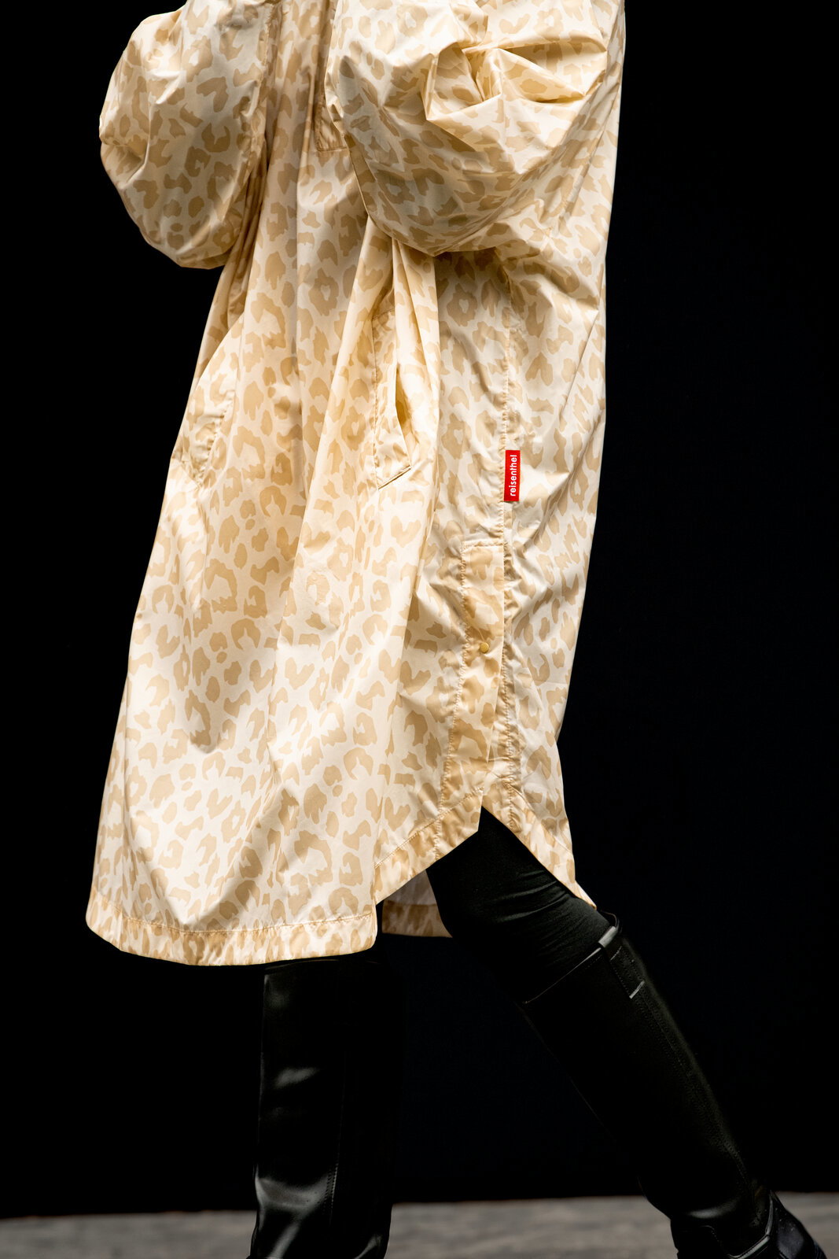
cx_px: 420
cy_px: 630
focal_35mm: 200
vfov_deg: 10.3
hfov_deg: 6.9
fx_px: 6990
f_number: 4
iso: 1600
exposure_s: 1/640
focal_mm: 200
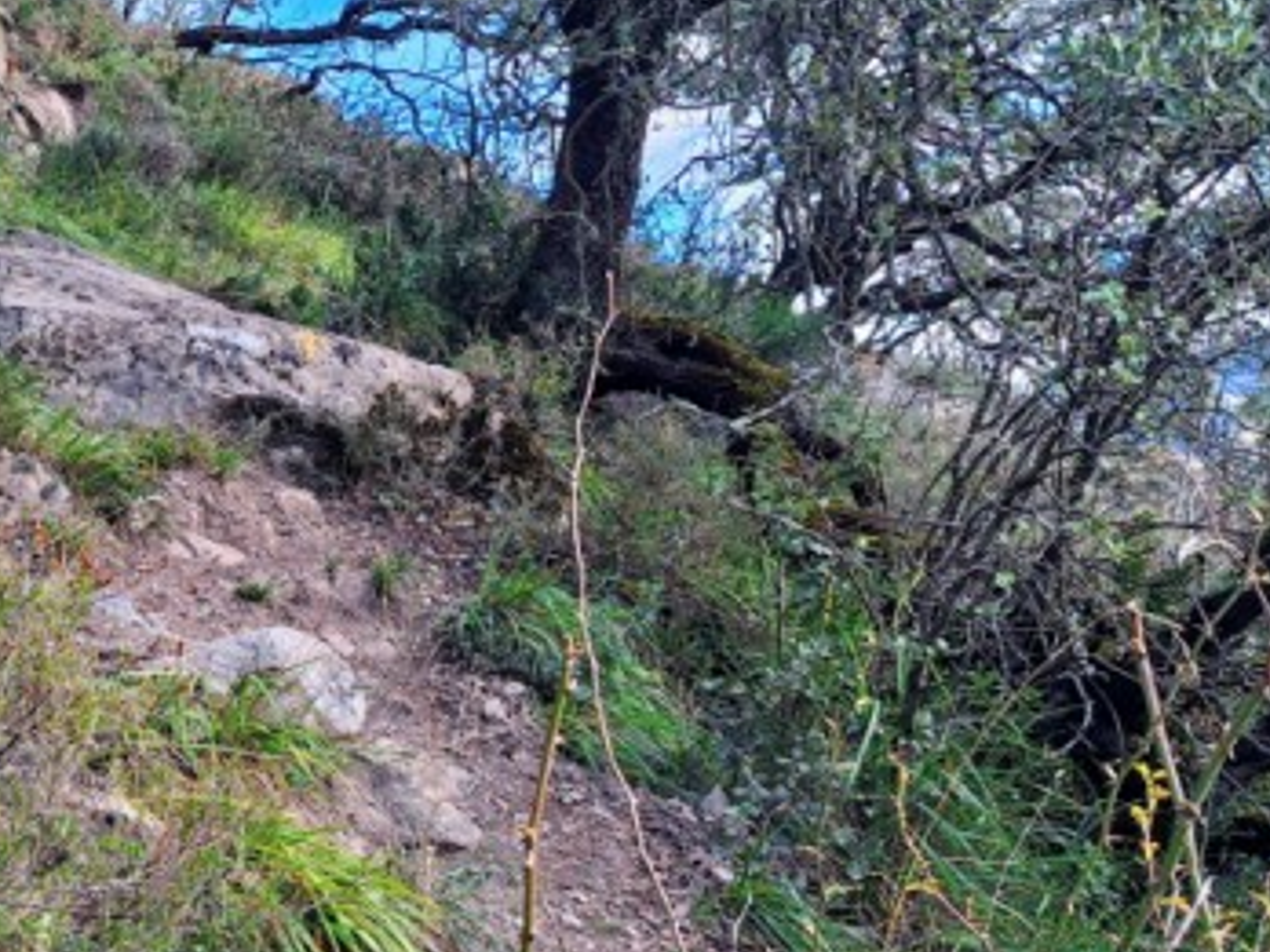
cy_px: 401
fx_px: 1981
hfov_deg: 34.3
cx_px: 226
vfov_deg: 27.0
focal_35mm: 54
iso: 40
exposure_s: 1/297
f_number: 1.8
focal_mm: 5.54
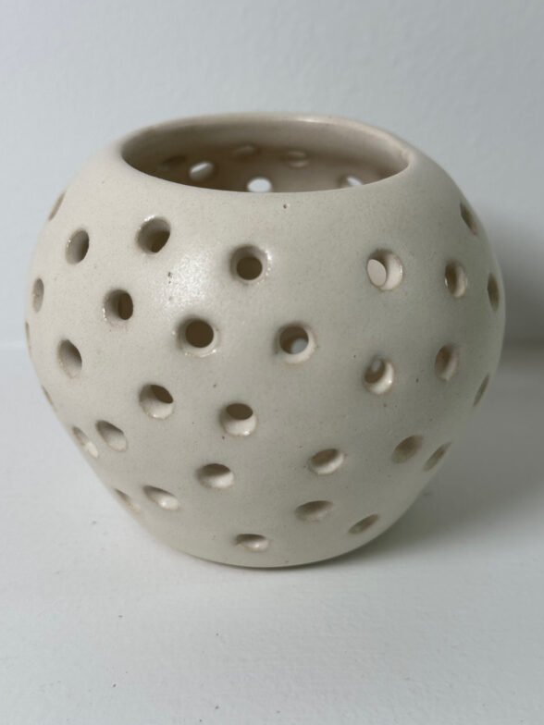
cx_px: 270
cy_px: 362
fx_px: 1027
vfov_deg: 38.9
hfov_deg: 29.7
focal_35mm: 49
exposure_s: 1/121
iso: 50
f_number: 1.78
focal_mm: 6.86
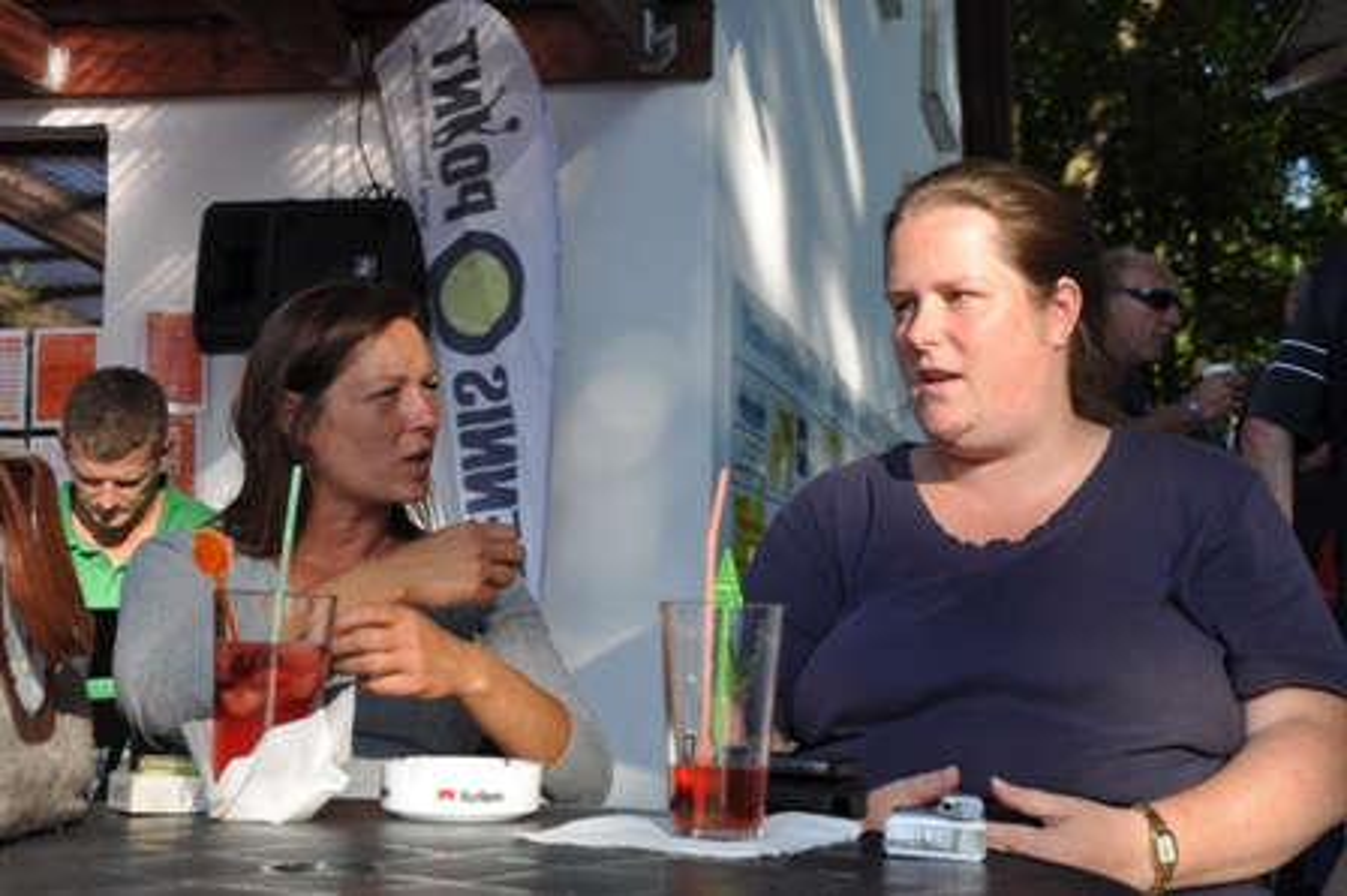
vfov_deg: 23.7
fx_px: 2131
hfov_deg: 35.1
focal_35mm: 57
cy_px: 448
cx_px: 674
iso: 200
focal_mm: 38
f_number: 8
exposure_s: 1/250
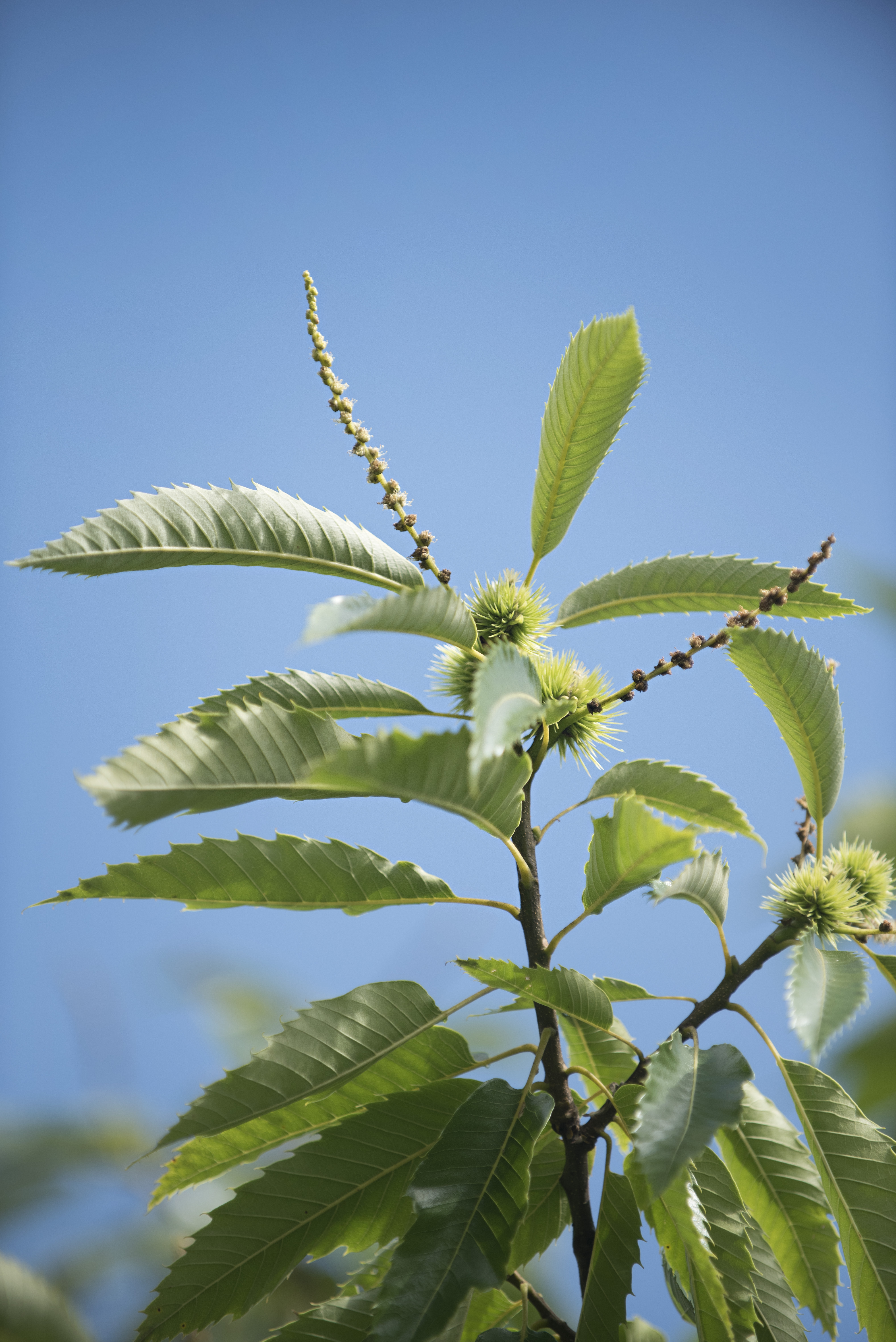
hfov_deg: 9.8
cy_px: 671
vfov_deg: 14.6
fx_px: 5221
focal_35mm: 140
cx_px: 448
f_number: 4
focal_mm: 140
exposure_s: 1/2000
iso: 400
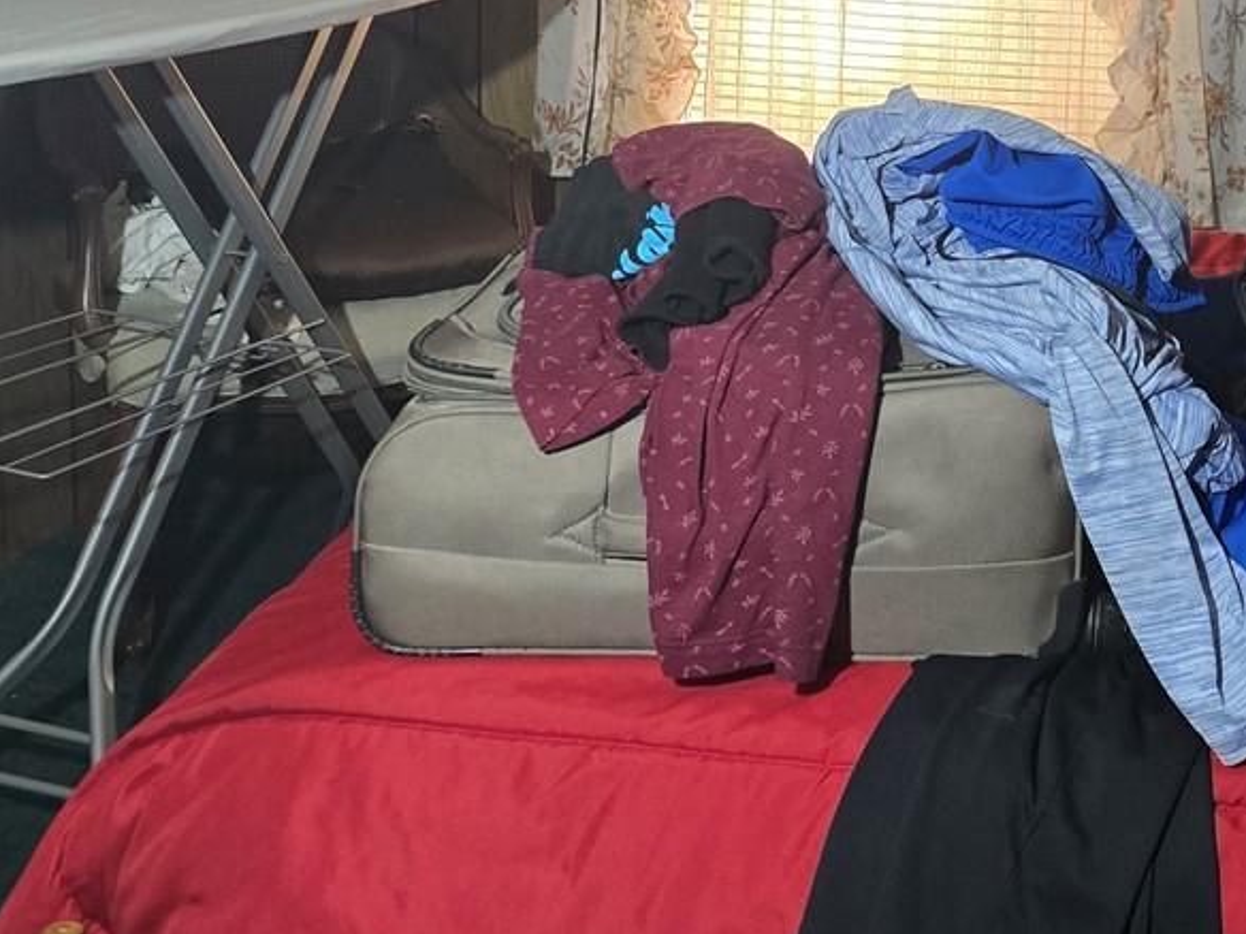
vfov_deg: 22.6
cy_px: 49
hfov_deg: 29.6
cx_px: 1090
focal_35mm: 63
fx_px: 2268
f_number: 1.7
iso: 640
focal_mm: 6.3
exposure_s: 1/60
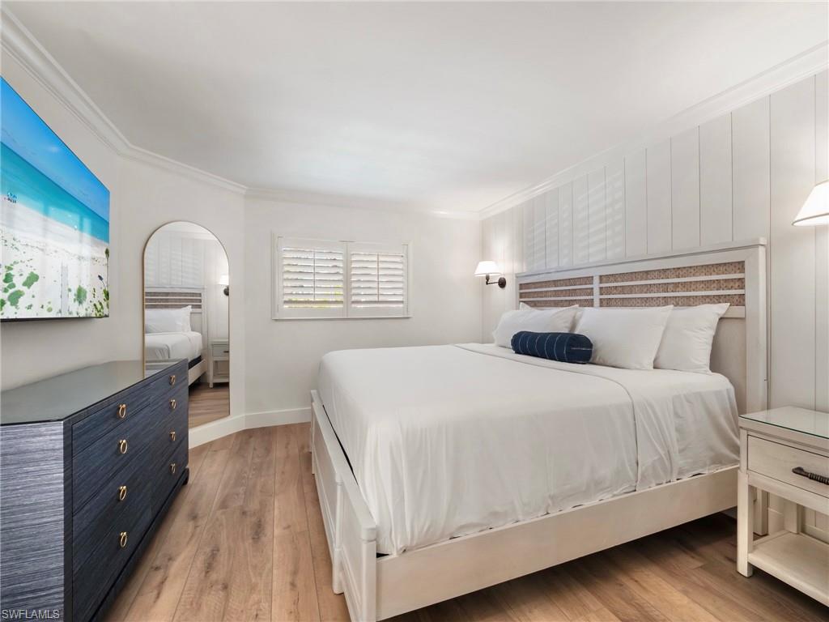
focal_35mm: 14
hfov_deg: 102.1
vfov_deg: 85.7
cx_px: 414
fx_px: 335
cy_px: 311
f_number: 7.1
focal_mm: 7
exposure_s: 1/10
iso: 200
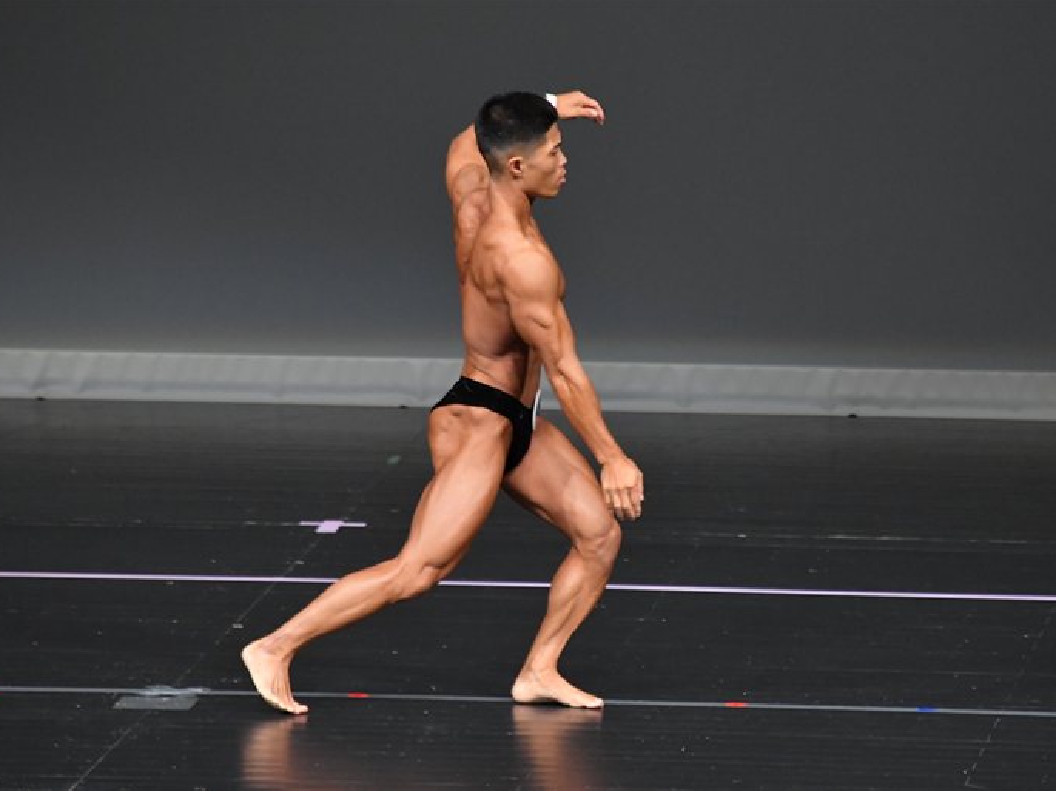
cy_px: 395
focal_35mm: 408
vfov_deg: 3.6
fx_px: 12440
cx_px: 576
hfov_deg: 4.9
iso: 4000
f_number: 5.6
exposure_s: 1/400
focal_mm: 250
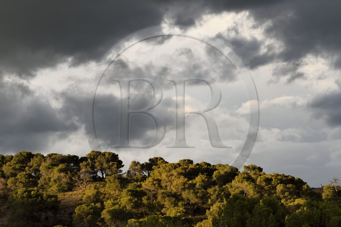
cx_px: 170
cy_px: 114
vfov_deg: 10.1
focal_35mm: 135
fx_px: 1278
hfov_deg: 15.2
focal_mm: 135
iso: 400
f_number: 13
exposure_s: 1/250
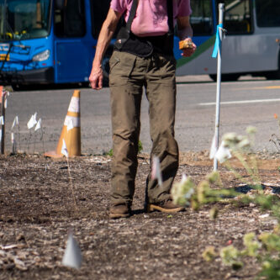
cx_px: 323
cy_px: 24
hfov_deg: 9.4
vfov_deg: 9.5
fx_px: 1675
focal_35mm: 183
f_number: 2.8
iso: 160
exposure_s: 1/4000
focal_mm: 70
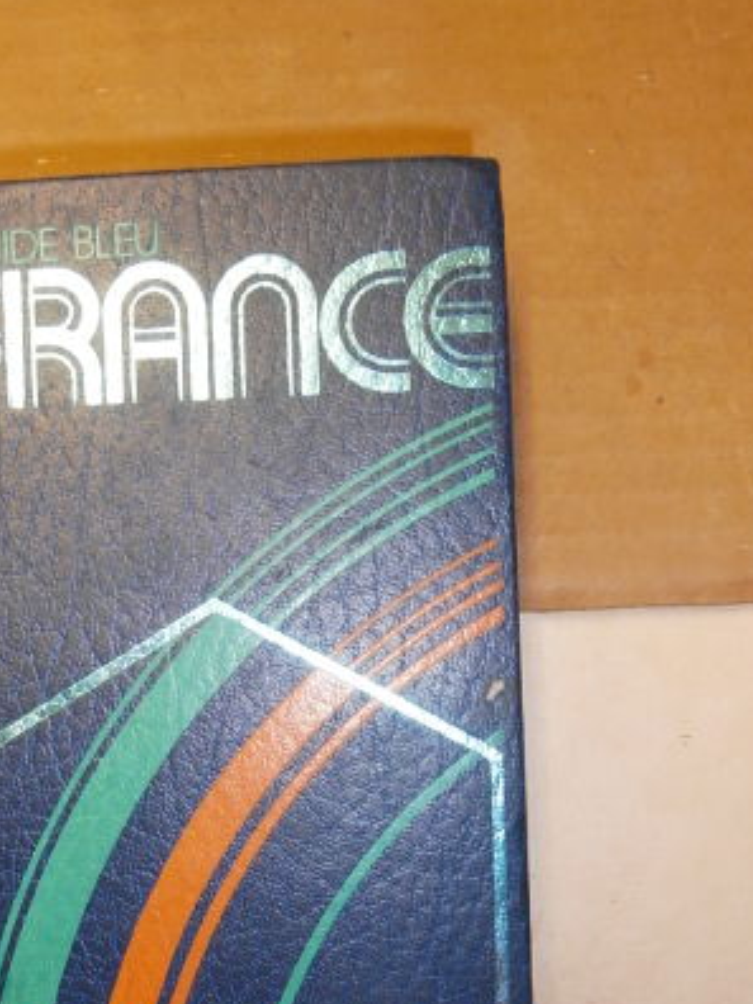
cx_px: 221
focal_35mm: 42
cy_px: 616
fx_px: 1218
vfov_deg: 44.5
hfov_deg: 33.9
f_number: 2.8
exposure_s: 1/30
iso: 200
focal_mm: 4.7
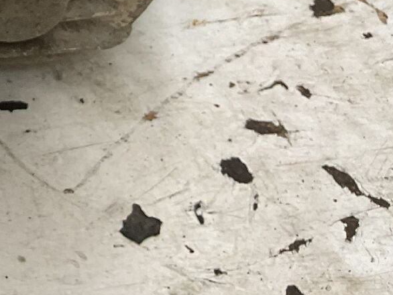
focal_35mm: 95
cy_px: -138
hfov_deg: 18.1
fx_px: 1079
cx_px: -215
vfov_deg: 14.6
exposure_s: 1/100
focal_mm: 3
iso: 50
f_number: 1.8
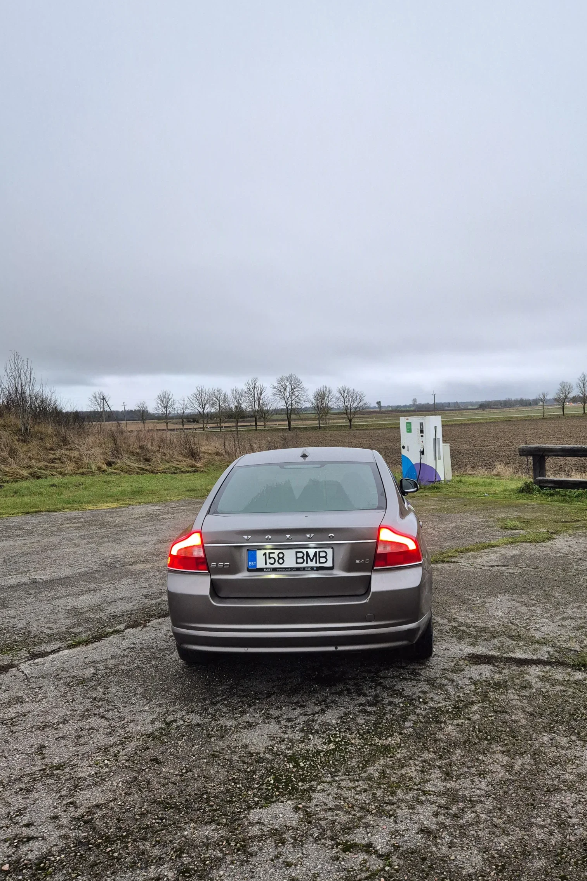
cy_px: 421
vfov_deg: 67.4
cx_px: 316
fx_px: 660
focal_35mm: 27
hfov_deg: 47.9
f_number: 1.8
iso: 640
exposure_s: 1/100
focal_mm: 5.4
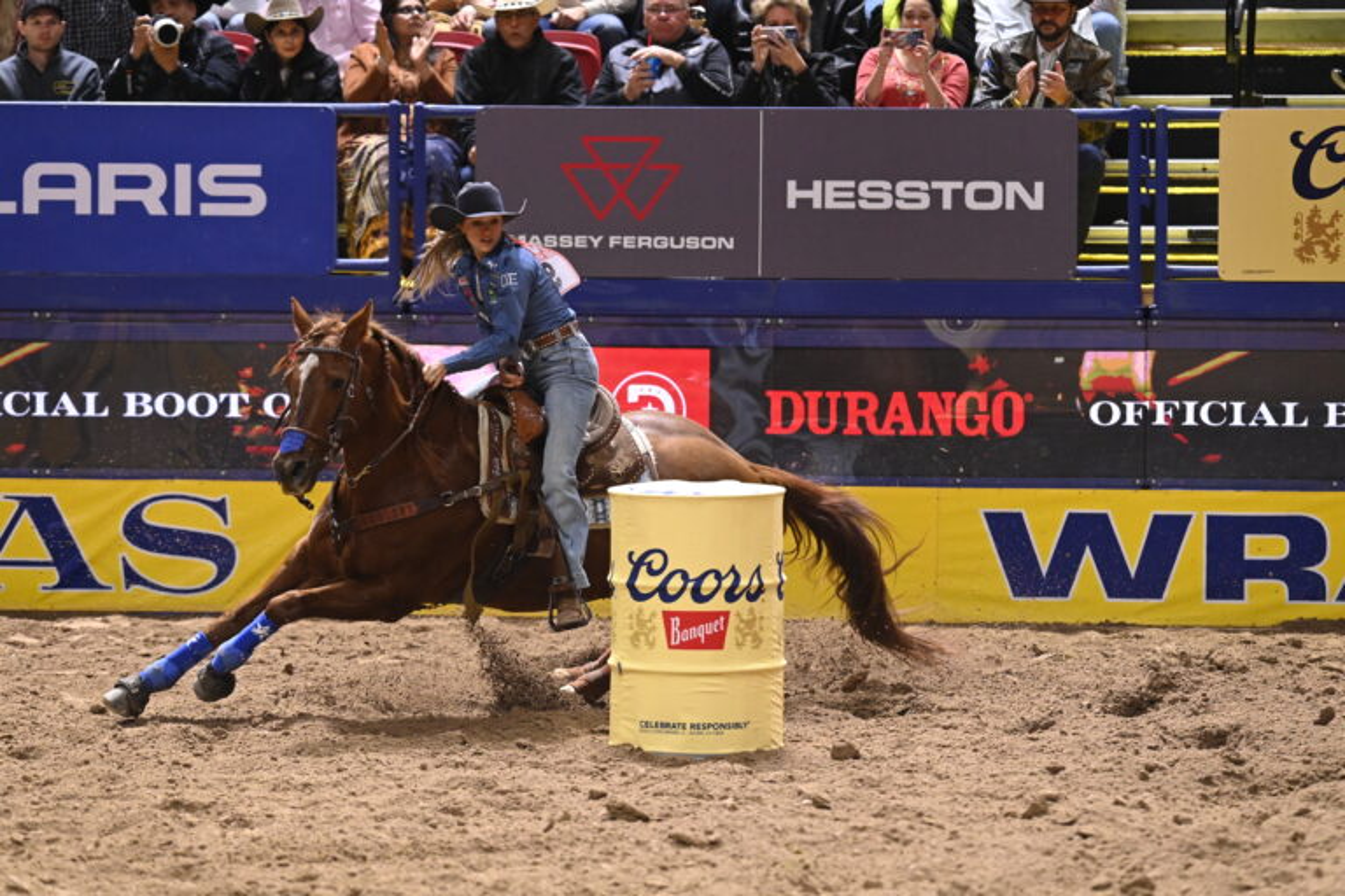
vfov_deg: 6.9
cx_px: 672
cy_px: 448
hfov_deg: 10.3
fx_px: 7472
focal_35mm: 200
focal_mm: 200
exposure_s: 1/1250
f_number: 3.5
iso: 8000
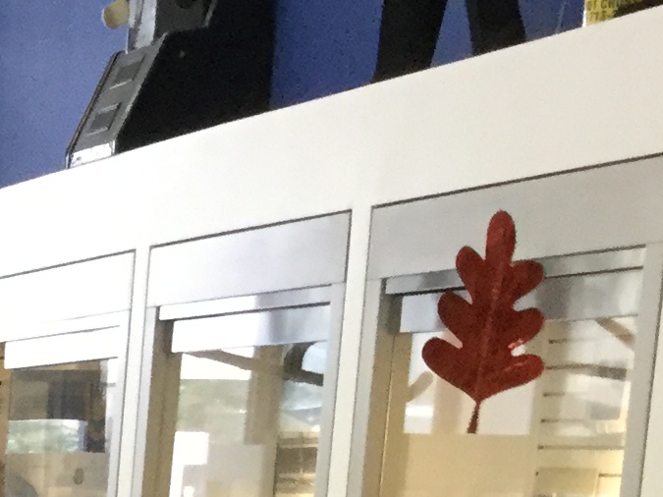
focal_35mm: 150
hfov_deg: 12.1
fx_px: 2872
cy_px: 1104
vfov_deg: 9.1
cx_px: -543
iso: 100
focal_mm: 3.3
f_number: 2.4
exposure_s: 1/30
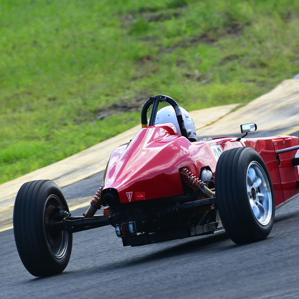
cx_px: 180
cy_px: 150
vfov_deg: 1.8
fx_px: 9391
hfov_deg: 1.8
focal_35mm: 961
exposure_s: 1/640
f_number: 7.1
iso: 500
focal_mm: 500
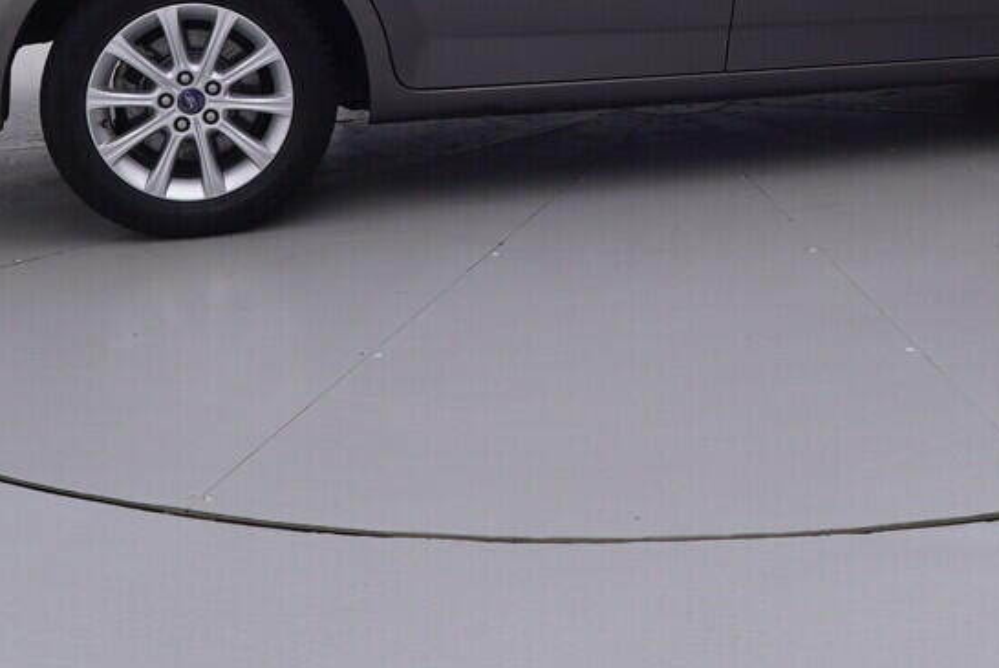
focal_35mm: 59
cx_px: 671
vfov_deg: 21.4
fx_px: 1647
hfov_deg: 33.4
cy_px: -119
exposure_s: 1/80
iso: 200
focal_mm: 15
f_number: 5
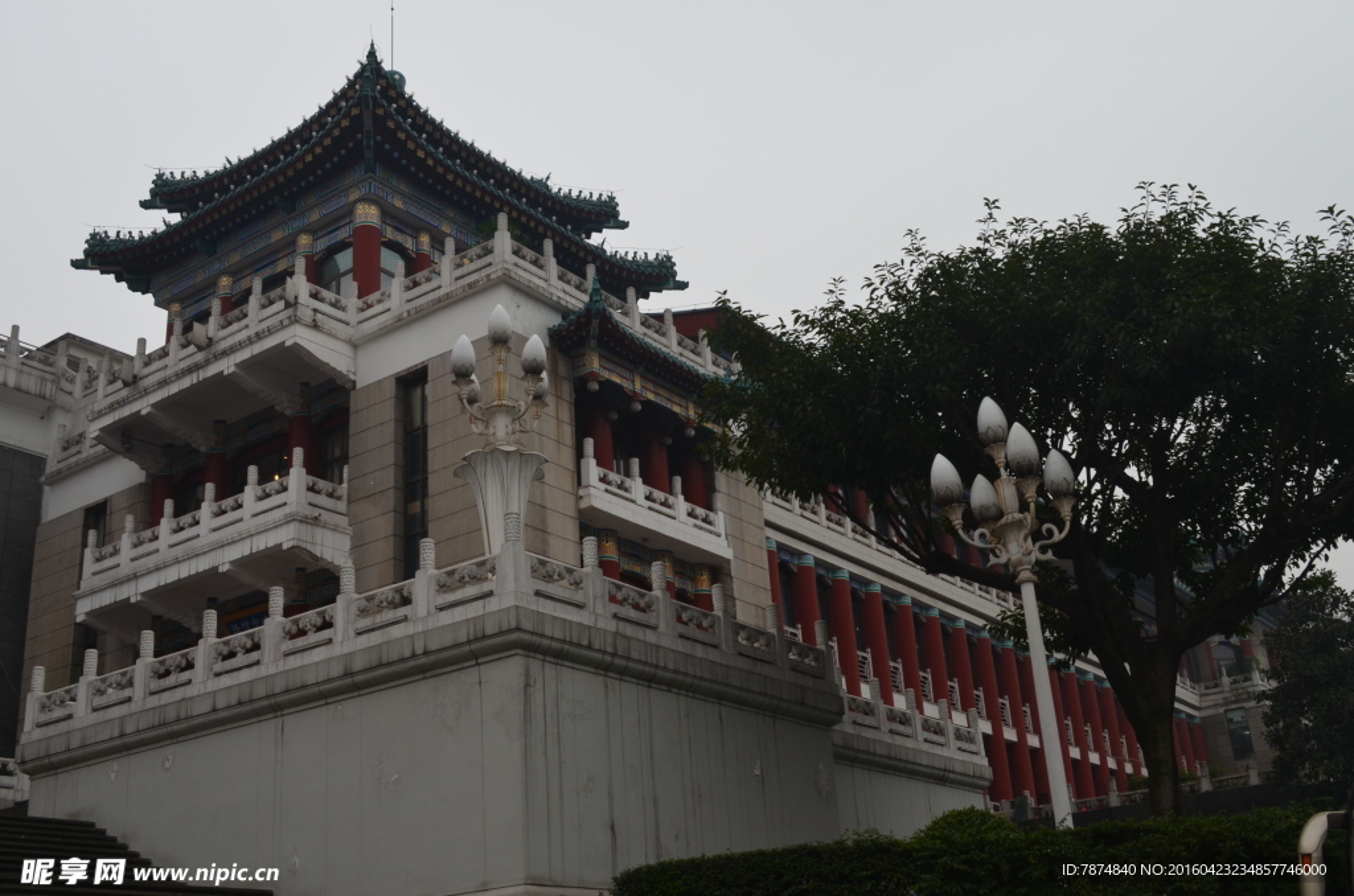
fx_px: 1464
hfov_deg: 49.6
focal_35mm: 39
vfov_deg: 34.1
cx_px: 677
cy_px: 448
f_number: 10
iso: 320
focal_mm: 26
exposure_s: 1/60
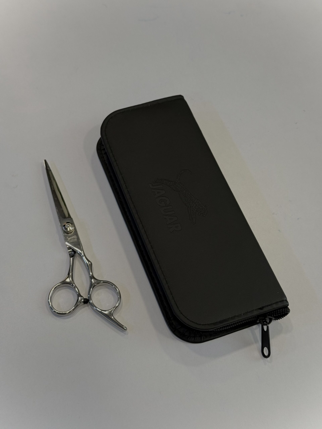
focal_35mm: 48
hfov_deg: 30.3
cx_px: 161
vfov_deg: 39.7
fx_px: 595
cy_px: 214
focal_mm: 6.76
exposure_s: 1/100
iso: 64
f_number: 1.78
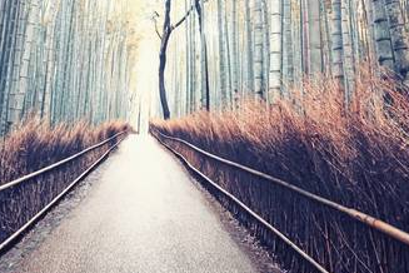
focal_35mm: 22
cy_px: 81
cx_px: 135
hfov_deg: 76.0
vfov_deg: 55.5
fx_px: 250
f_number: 4.5
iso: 250
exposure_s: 1/15
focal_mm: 12
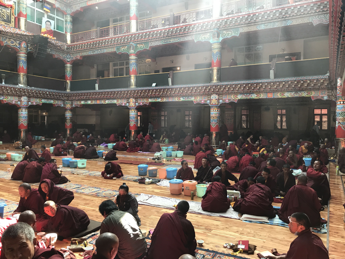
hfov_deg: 63.4
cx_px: 172
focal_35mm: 28
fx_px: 279
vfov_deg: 49.7
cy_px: 130
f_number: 1.8
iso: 25
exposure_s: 1/33
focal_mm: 3.99
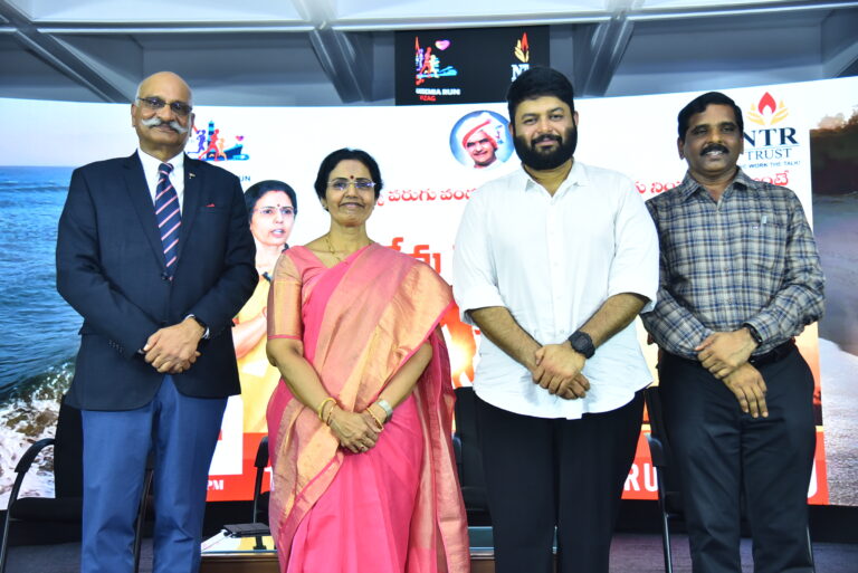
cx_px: 429
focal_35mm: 44
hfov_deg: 44.5
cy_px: 286
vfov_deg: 30.6
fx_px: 1049
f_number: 4
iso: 1250
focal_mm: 44
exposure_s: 1/125
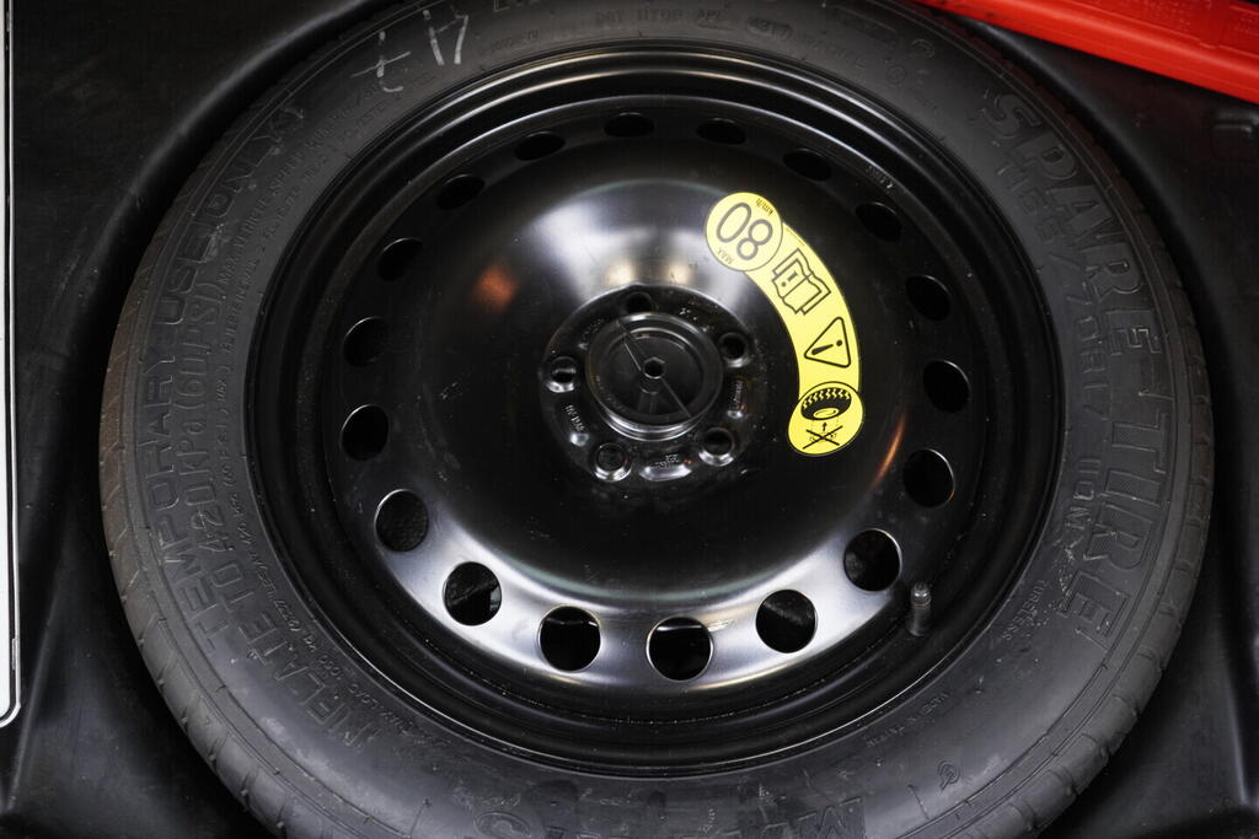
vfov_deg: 36.9
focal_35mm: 36
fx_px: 1259
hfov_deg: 53.1
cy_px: 420
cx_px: 630
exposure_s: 1/40
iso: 800
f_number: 2.8
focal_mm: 24
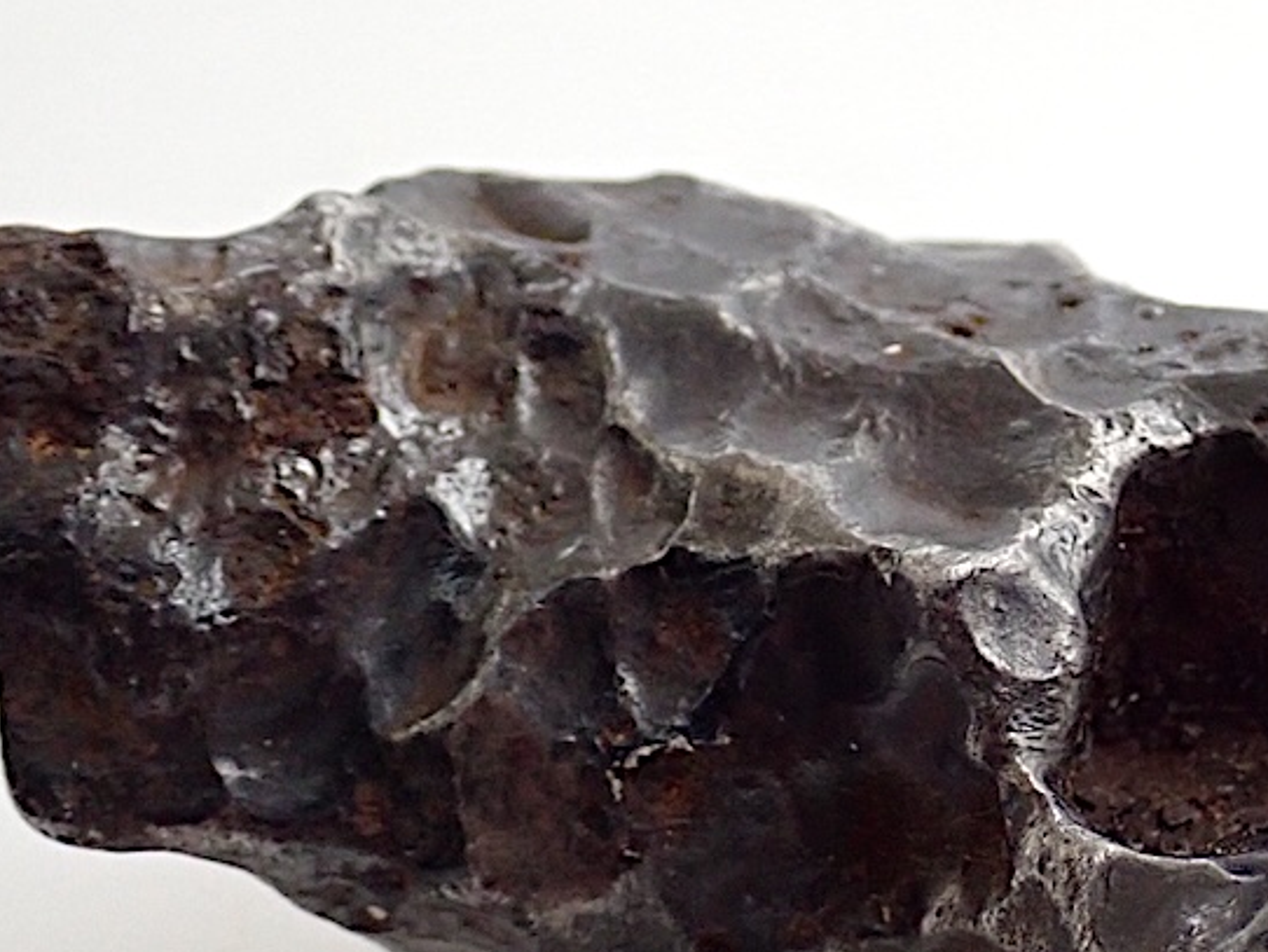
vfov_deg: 7.9
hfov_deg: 10.4
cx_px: 1142
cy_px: 699
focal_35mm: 189
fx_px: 6926
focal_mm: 14.62
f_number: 4.3
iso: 640
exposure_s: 1/80
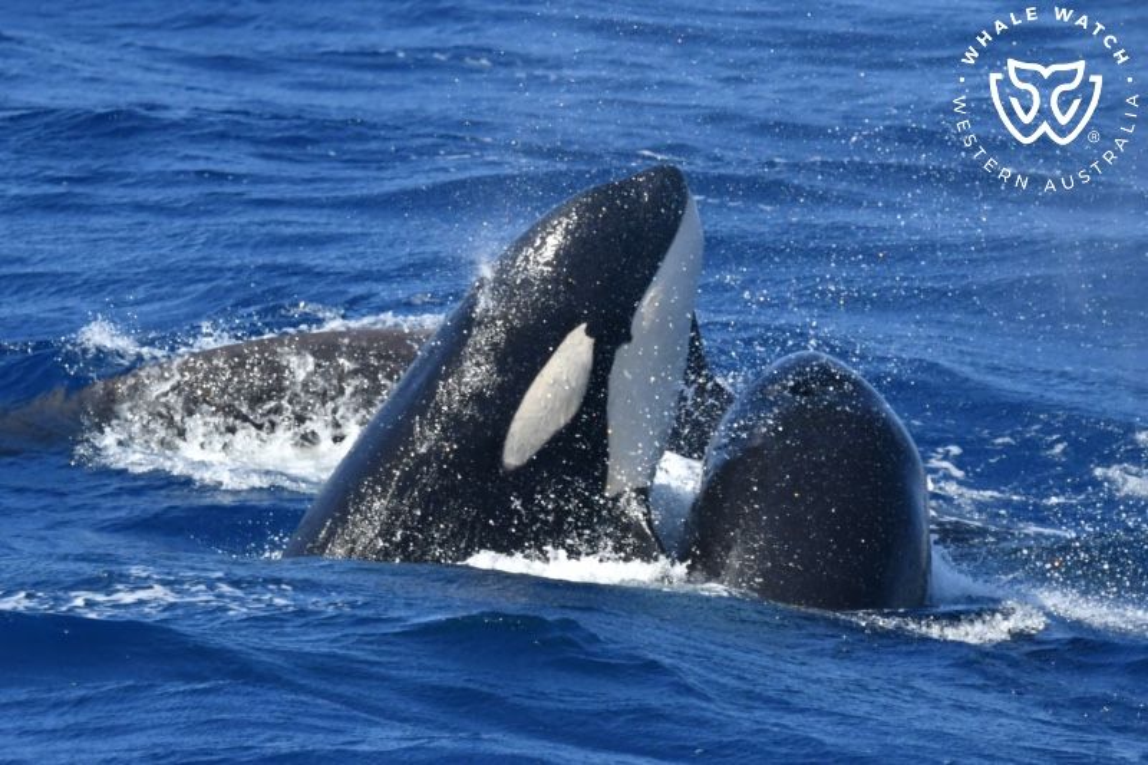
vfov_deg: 3.3
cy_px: 382
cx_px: 574
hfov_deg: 4.9
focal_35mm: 420
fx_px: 13390
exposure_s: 1/8000
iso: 1400
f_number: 6
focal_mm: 420
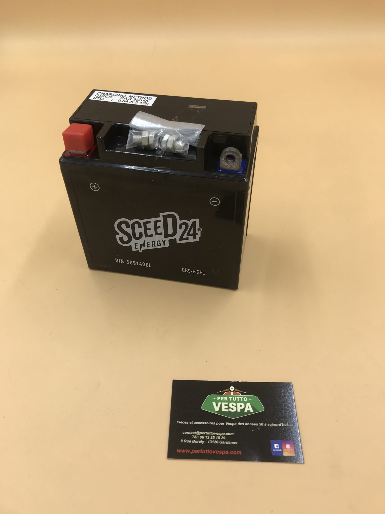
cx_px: 192
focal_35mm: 28
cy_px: 257
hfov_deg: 49.7
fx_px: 415
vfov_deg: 63.4
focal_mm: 3.99
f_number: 1.8
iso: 20
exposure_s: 1/295
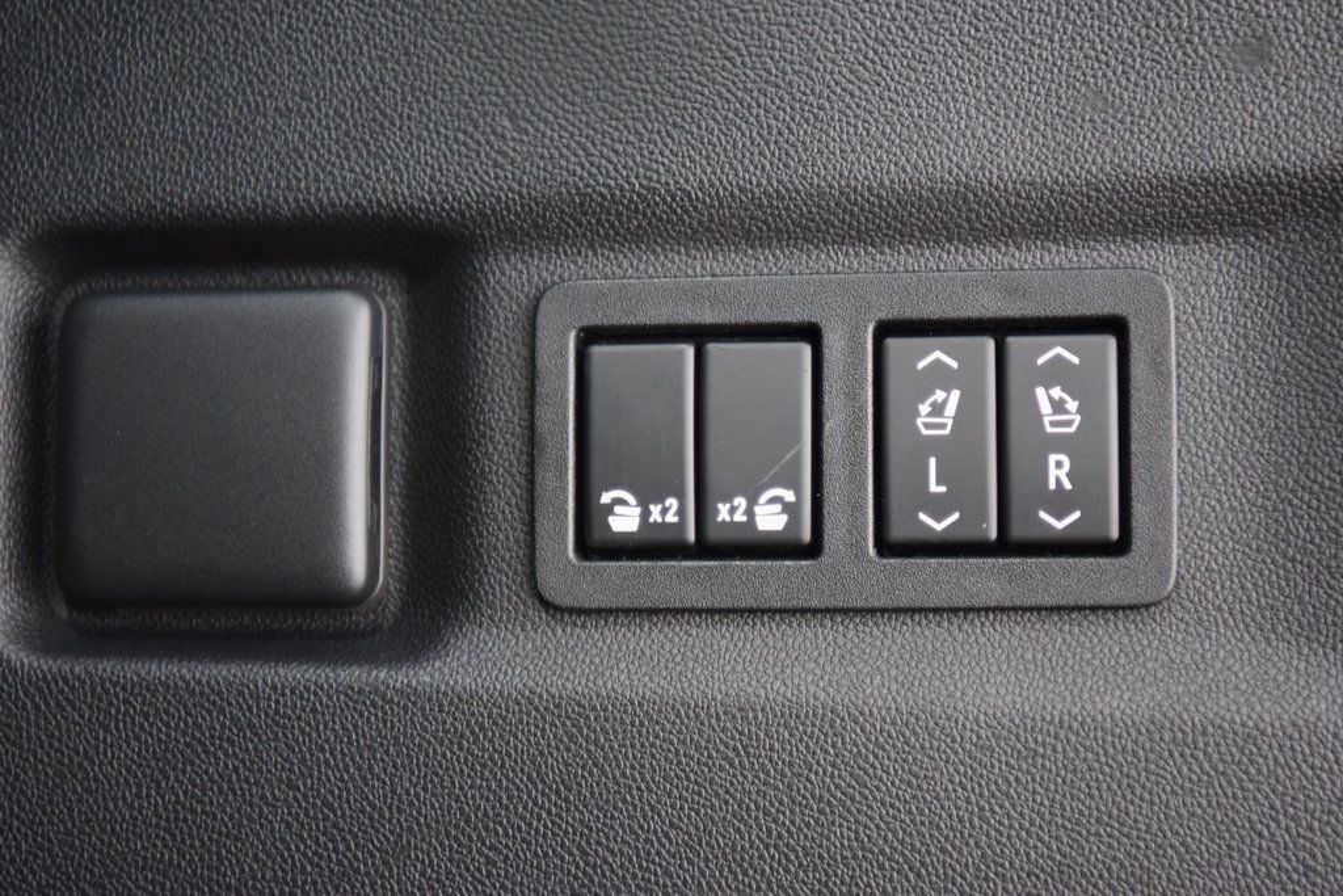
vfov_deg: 15.7
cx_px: 672
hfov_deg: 23.4
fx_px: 3246
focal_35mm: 87
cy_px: 448
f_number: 2.8
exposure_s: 1/6
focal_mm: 58
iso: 1600
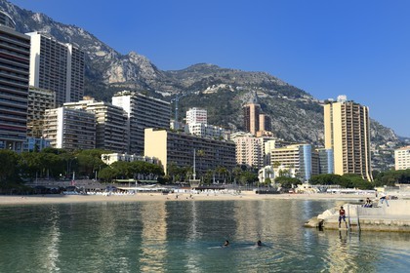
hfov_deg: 46.4
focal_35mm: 42
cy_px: 136
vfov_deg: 31.9
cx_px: 205
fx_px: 478
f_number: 13
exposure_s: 1/200
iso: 200
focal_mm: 42
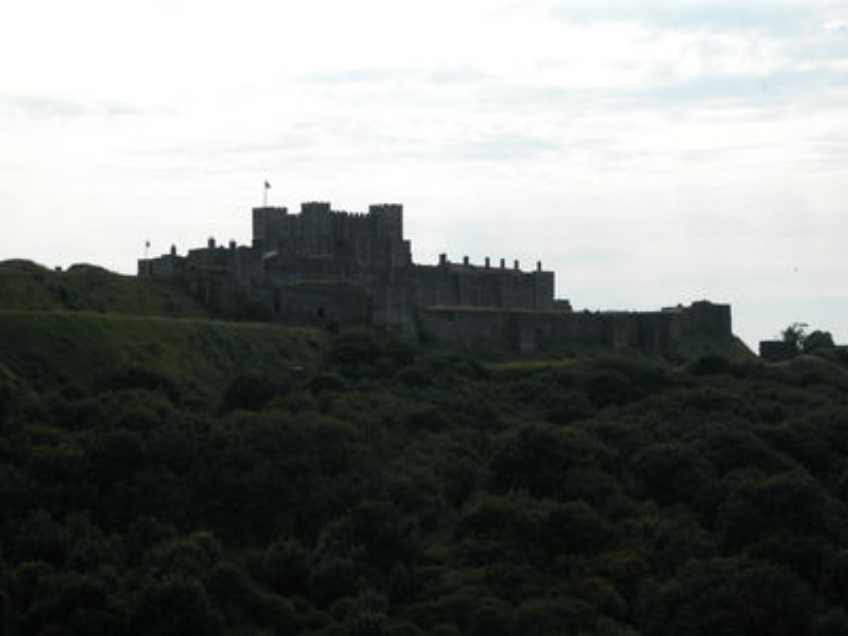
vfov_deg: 12.8
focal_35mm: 116
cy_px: 318
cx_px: 424
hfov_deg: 17.0
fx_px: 2842
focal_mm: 29.5
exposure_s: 1/516
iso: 100
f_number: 6.7
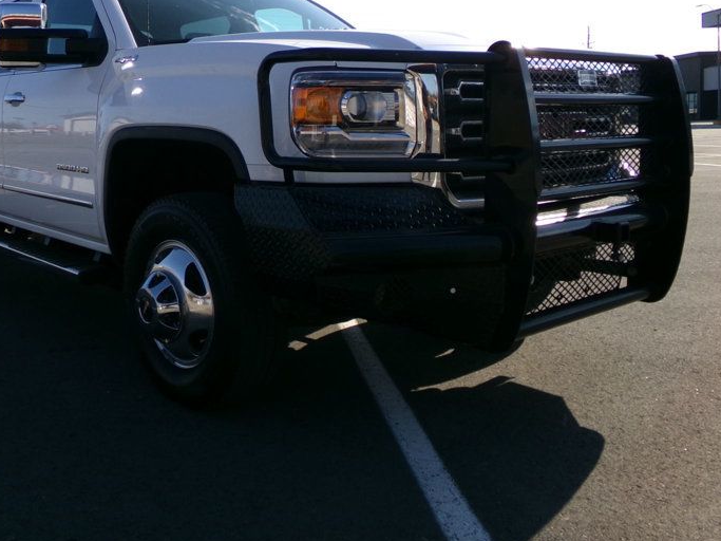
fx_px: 750
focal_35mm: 36
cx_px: 224
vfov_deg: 39.0
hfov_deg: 50.2
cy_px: 165
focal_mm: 4.3
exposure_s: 1/100
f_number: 11.07
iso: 100
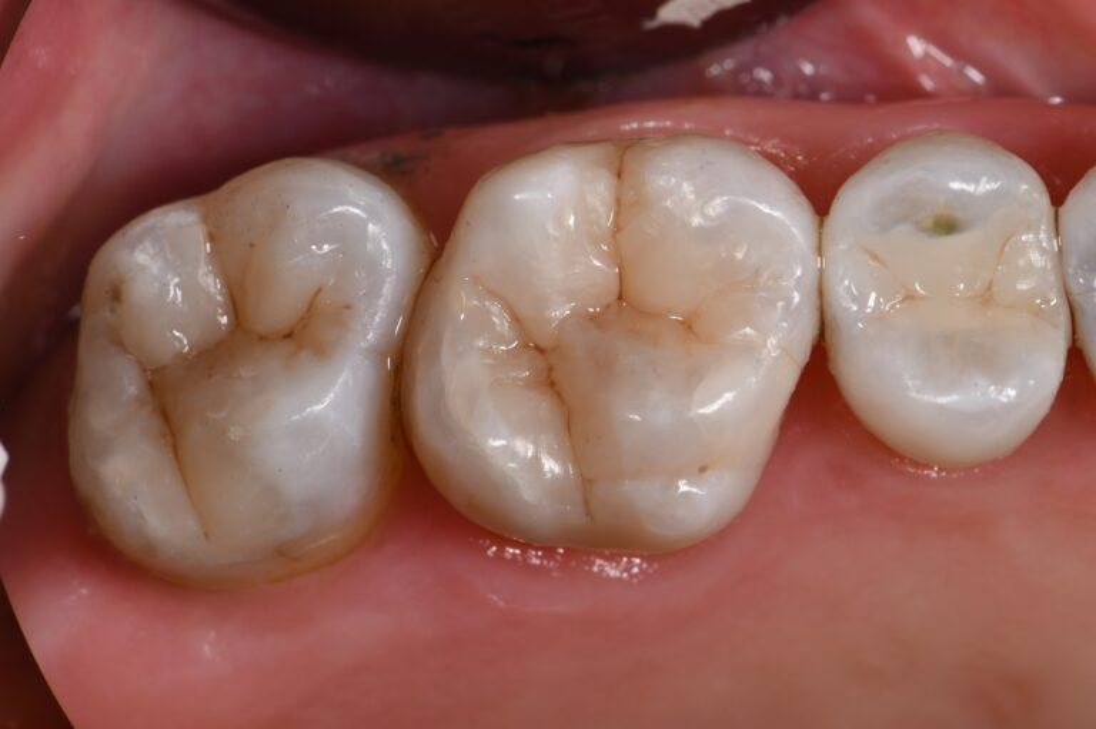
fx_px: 4777
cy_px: 364
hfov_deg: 13.1
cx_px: 548
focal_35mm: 157
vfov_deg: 8.7
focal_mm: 105
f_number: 32
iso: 200
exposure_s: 1/160
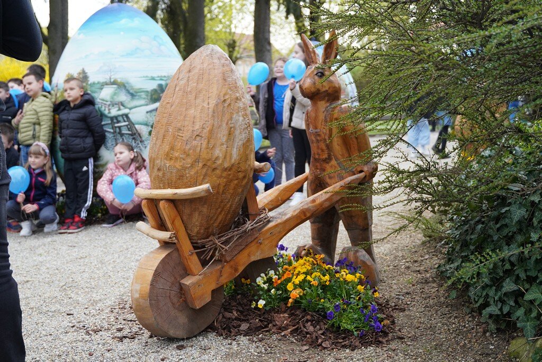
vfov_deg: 31.9
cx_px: 271
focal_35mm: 42
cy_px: 181
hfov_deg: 46.4
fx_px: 632
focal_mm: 28
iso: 1000
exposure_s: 1/3200
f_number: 2.8
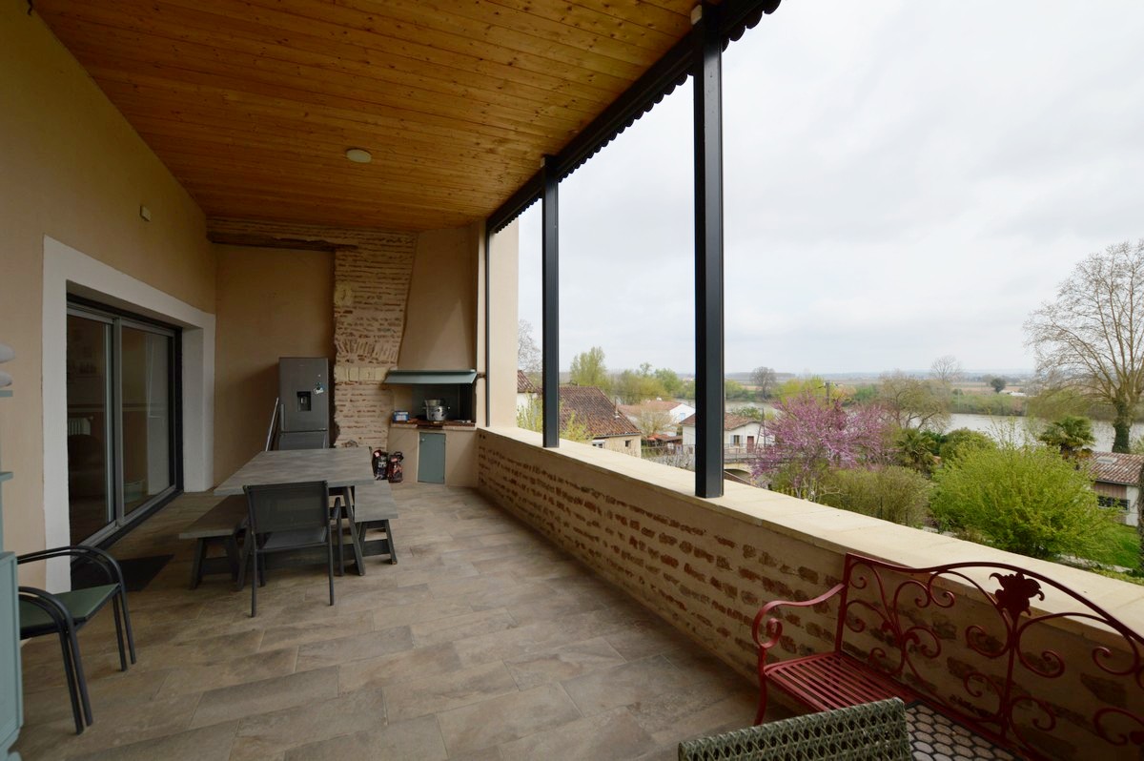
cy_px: 380
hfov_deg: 100.4
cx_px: 572
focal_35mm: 15
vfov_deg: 77.2
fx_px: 476
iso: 100
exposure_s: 1/200
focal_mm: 10
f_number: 7.1
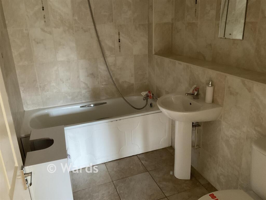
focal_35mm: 29
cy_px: 100
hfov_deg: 61.7
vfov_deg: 48.2
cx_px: 133
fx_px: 223
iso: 320
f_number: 1.8
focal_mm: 3
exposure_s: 1/44
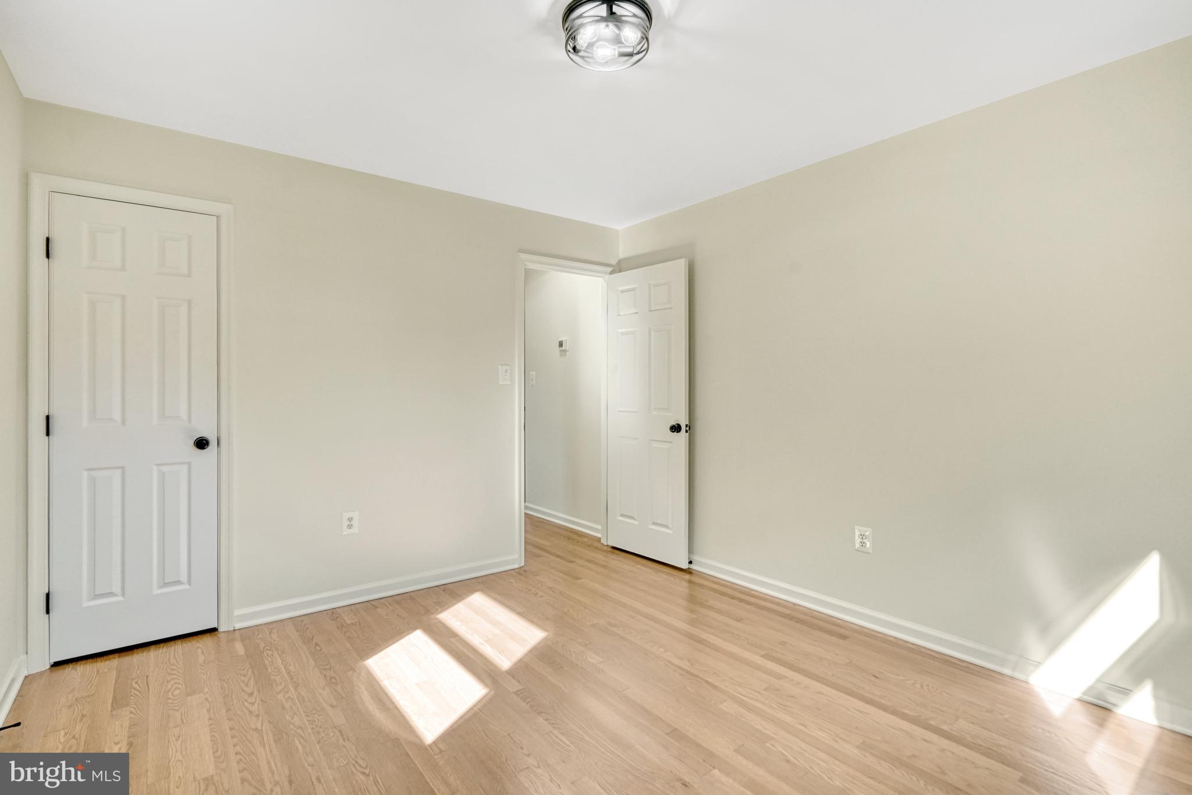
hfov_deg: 96.7
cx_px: 596
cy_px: 398
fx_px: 530
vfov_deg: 73.7
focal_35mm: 16
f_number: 8
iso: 1250
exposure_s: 1/60
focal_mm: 16
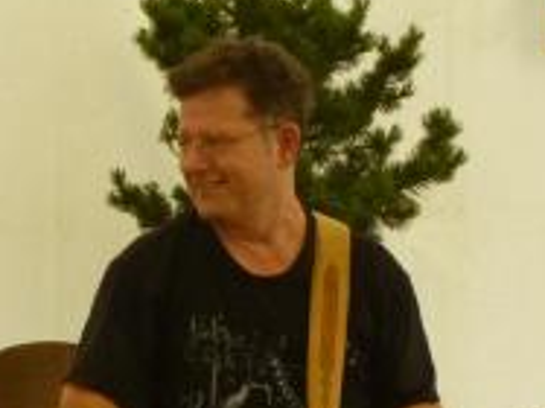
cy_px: 385
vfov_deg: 5.4
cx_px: 242
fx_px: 4343
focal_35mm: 276
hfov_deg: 7.2
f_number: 5
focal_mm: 15.3
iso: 400
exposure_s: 1/160
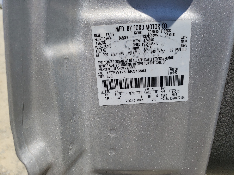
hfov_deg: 67.3
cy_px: 88
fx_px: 176
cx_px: 117
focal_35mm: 26
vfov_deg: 53.1
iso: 50
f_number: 1.5
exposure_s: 1/5000
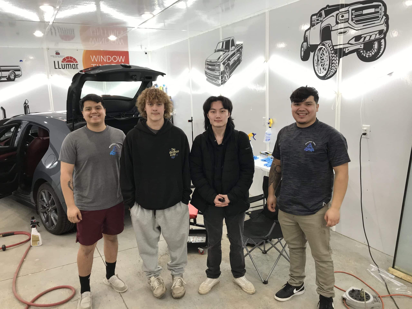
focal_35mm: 28
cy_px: 154
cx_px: 206
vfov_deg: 49.7
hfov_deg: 63.4
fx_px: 333
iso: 25
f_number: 1.8
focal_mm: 3.99
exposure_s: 1/40
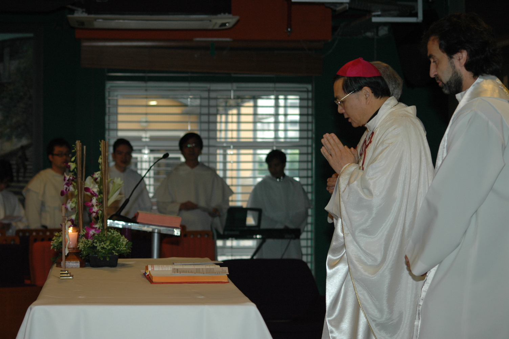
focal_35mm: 105
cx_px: 254
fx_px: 1483
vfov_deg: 13.0
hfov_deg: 19.5
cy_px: 170
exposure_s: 1/60
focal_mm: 70
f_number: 4
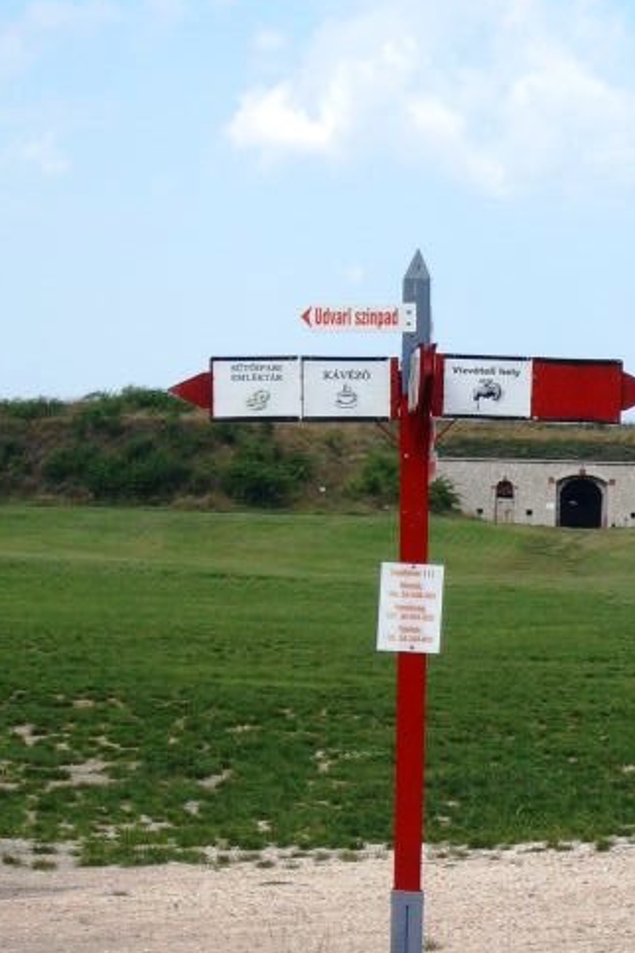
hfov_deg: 8.7
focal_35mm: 157
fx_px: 4154
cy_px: 543
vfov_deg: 13.1
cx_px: 388
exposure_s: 1/350
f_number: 4.8
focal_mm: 17.4
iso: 63
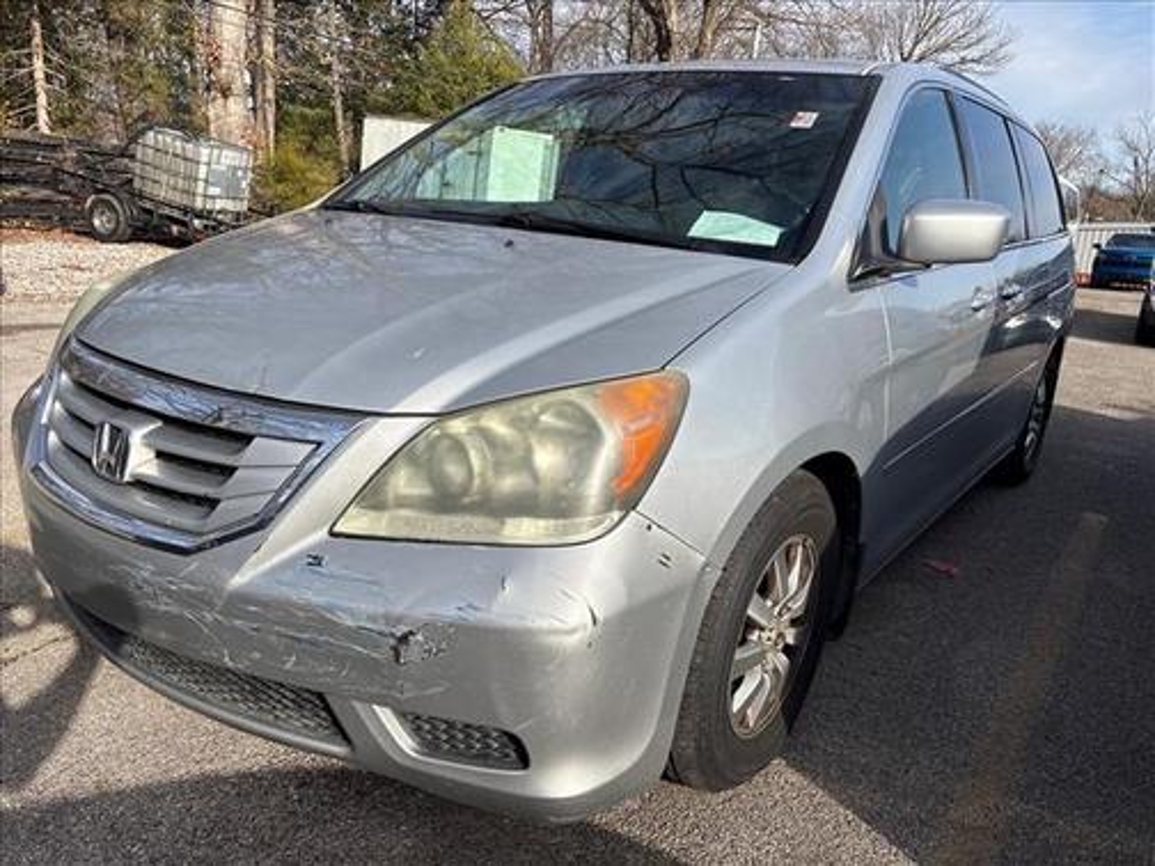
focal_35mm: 26
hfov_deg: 67.3
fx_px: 868
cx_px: 578
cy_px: 433
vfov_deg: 53.1
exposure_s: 1/3279
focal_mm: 5.96
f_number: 1.6
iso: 50
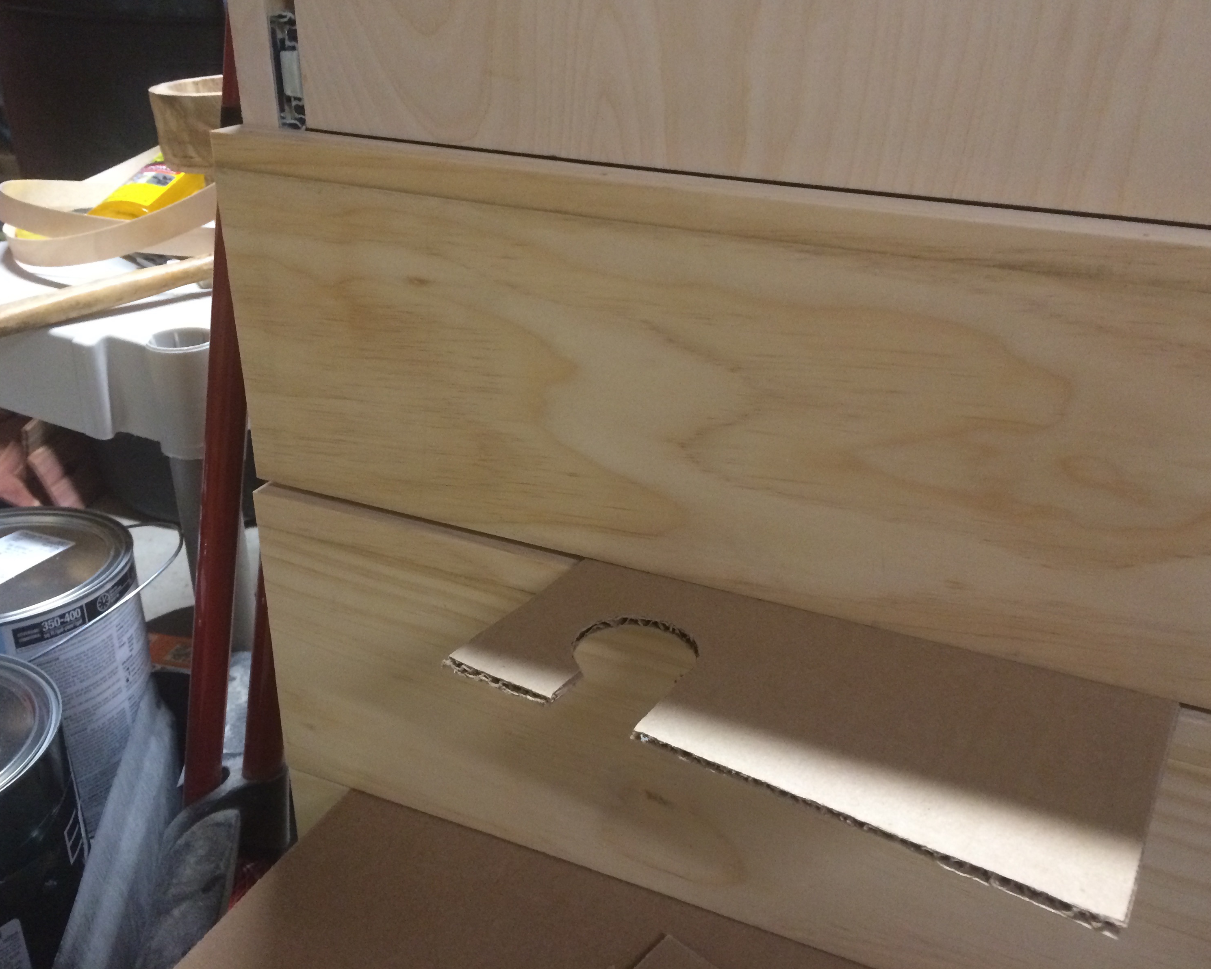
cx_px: 632
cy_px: 480
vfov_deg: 47.1
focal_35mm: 31
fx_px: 1111
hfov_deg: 57.2
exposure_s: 1/30
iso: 200
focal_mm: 4.15
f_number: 2.2
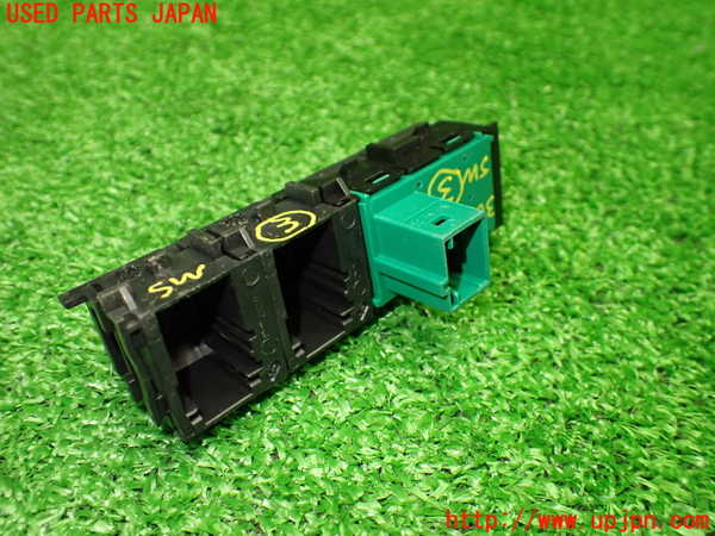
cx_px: 358
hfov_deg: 60.0
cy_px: 268
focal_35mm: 30
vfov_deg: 46.8
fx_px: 620
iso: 640
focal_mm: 5.4
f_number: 2.3
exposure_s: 1/125
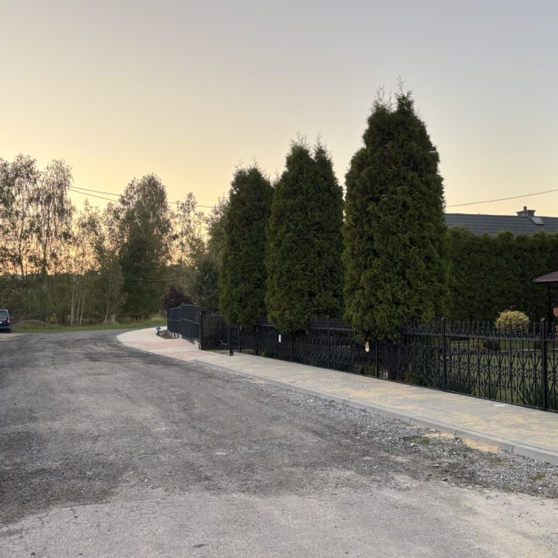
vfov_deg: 44.9
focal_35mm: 37
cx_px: 348
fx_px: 675
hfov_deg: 44.6
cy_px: 303
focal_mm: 5.96
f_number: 1.6
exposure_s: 1/161
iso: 40
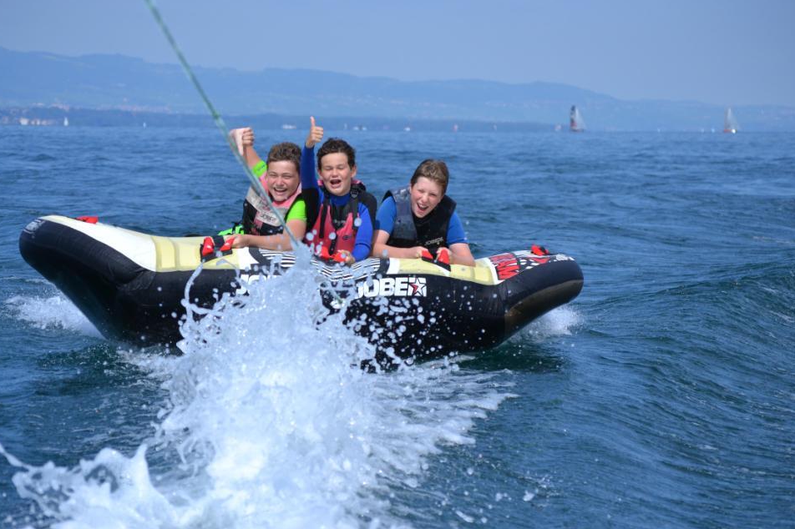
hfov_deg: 12.4
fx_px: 3654
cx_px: 380
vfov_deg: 8.3
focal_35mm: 166
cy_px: 260
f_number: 7.1
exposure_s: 1/2000
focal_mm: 105
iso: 400
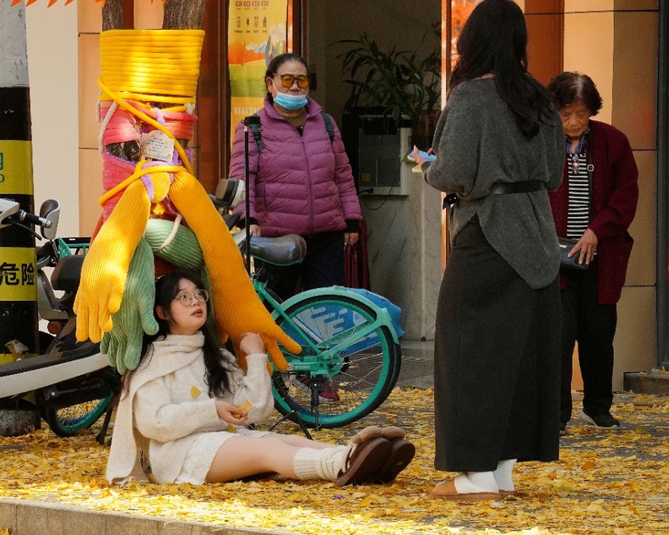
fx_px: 5821
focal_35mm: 294
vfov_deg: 5.3
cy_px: 306
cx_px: 382
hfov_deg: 6.6
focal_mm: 200
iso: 2000
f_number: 22
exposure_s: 1/200
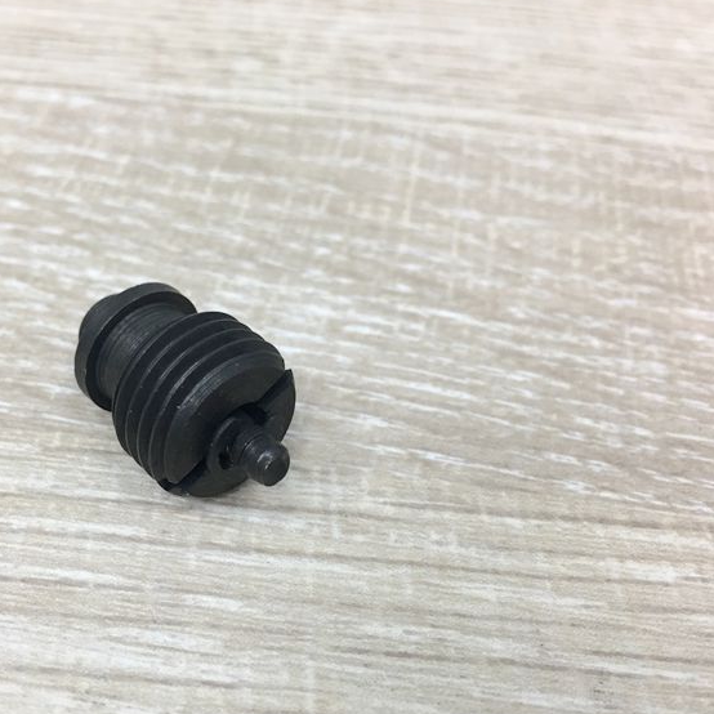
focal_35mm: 37
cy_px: 372
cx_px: 223
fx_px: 863
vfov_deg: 44.9
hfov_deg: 44.1
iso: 25
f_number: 2.2
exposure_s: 1/15
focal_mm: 4.15
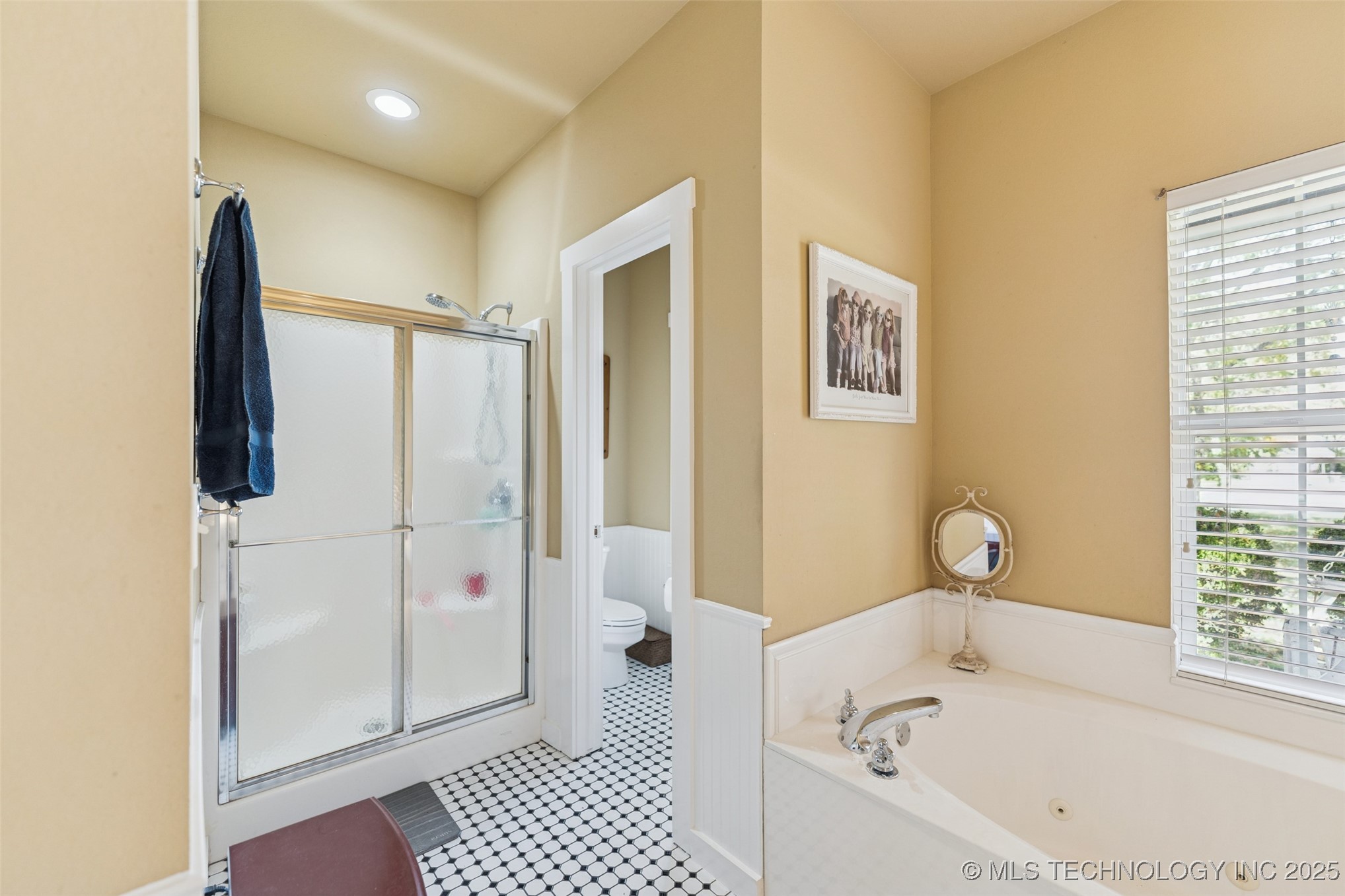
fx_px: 523
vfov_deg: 81.2
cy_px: 448
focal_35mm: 14
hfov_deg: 104.3
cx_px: 672
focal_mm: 14
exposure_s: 1/30
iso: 400
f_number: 2.8
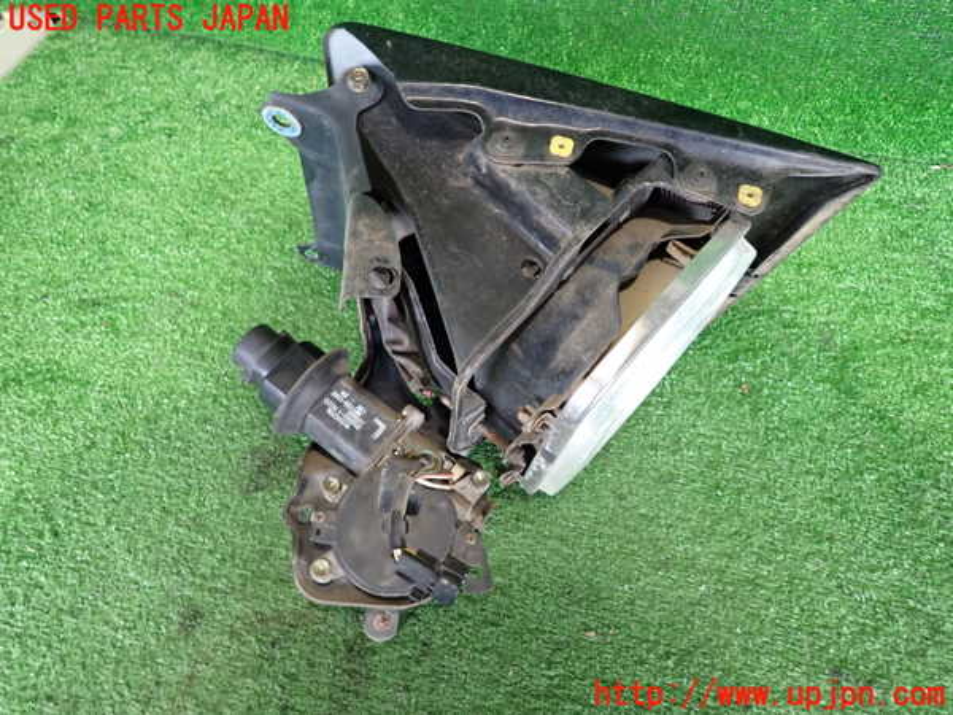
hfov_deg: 69.4
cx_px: 476
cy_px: 358
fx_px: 688
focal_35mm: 25
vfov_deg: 54.9
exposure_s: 1/30
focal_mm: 4.5
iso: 400
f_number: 2
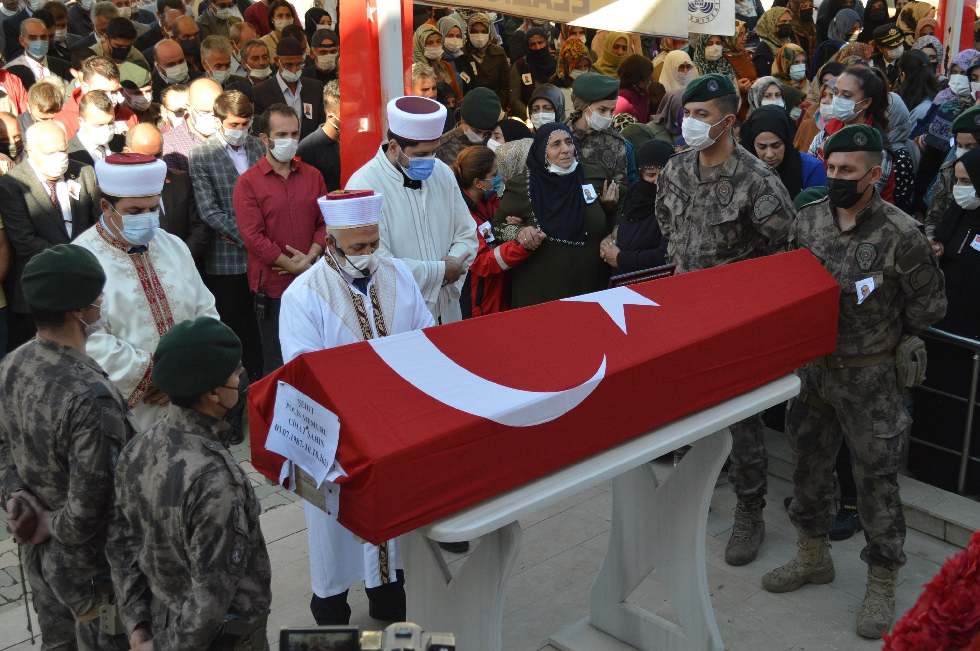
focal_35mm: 52
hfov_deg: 37.9
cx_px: 490
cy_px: 326
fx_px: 1428
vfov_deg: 25.7
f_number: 5
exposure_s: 1/500
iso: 640
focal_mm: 35
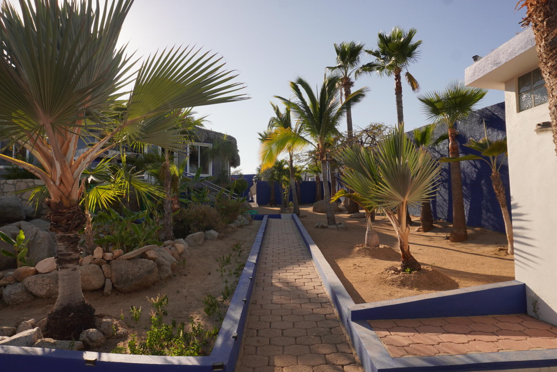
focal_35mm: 24
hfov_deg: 73.7
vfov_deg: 53.2
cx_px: 278
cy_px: 186
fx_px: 372
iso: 100
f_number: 9
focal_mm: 16
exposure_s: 1/250
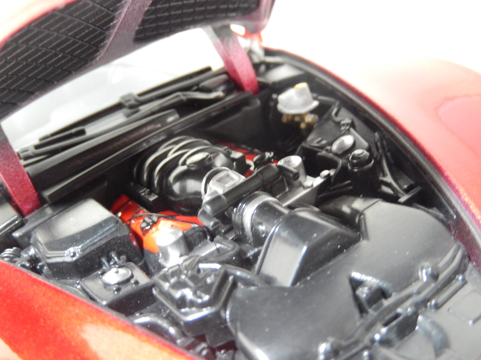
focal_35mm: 45
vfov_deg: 32.2
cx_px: 240
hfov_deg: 42.1
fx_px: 625
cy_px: 180
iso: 800
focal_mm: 8.1
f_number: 4.3
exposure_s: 1/5
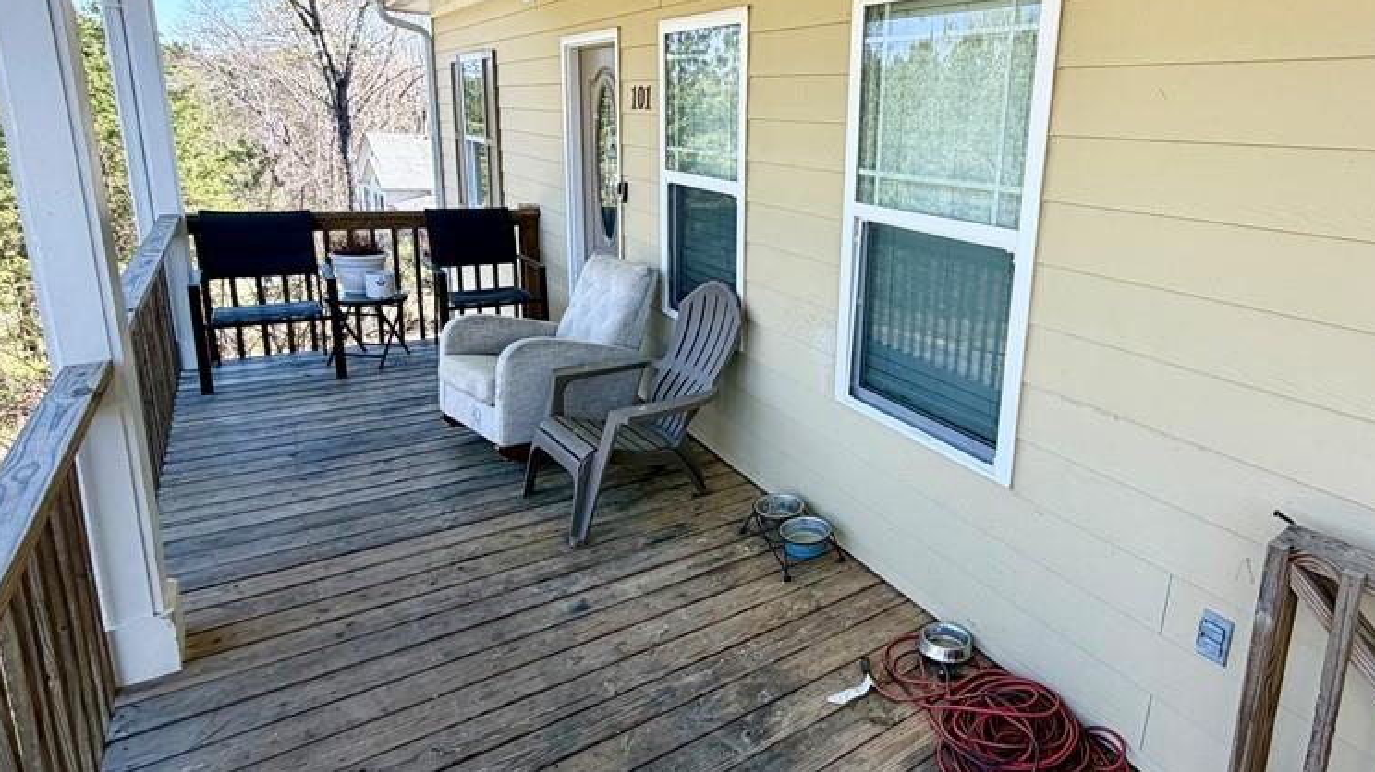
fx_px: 765
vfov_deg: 53.2
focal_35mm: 21
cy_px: 307
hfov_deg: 81.5
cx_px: 898
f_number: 2.2
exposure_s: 1/289
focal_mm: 2.22
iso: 50
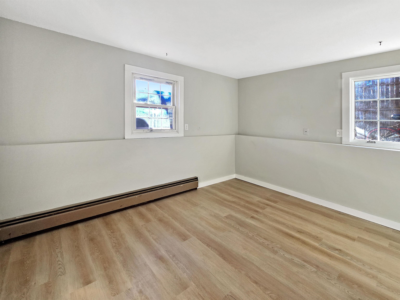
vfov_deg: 89.9
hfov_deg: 106.2
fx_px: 150
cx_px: 200
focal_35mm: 13
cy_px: 150
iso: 64
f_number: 2.2
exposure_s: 1/120
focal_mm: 2.2
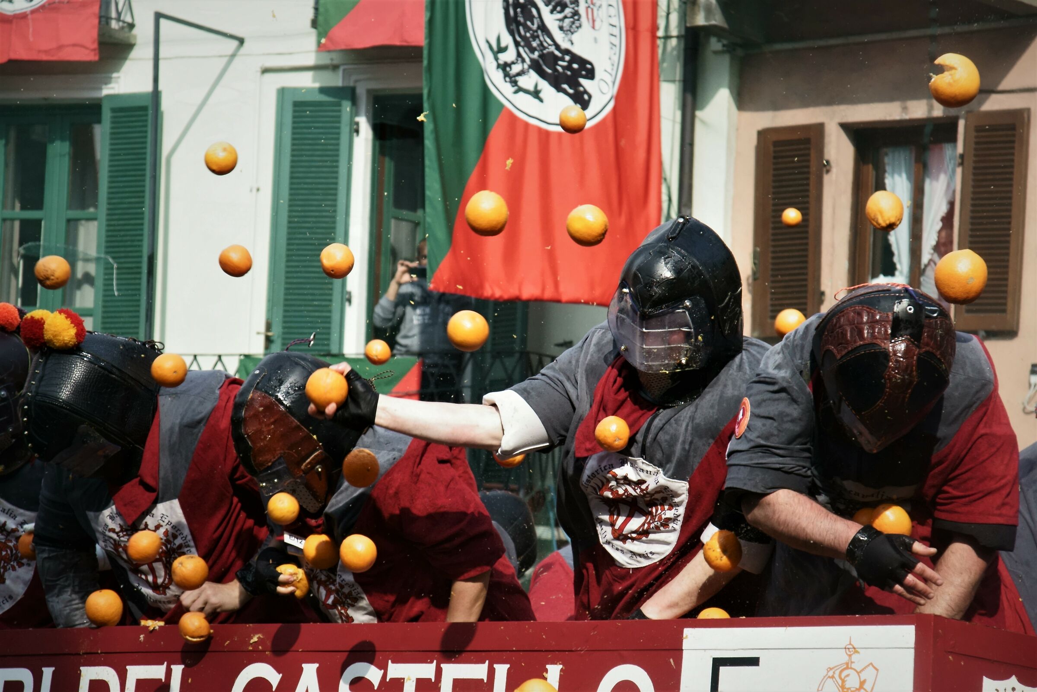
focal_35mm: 112
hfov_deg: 18.3
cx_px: 518
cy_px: 346
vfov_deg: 12.2
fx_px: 3226
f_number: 6.3
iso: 1250
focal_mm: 75
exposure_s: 1/1250
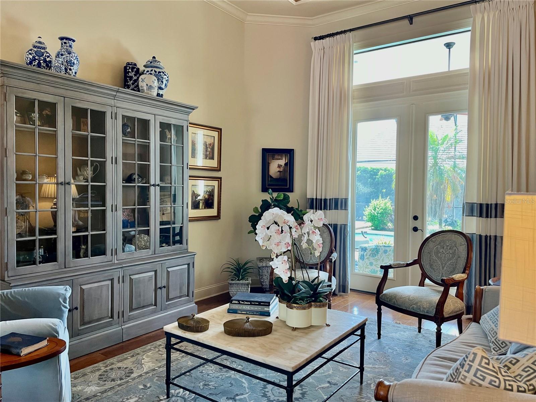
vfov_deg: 53.1
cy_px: 201
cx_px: 268
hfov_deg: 67.3
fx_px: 403
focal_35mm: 26
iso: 80
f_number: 1.6
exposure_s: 1/60
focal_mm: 4.2
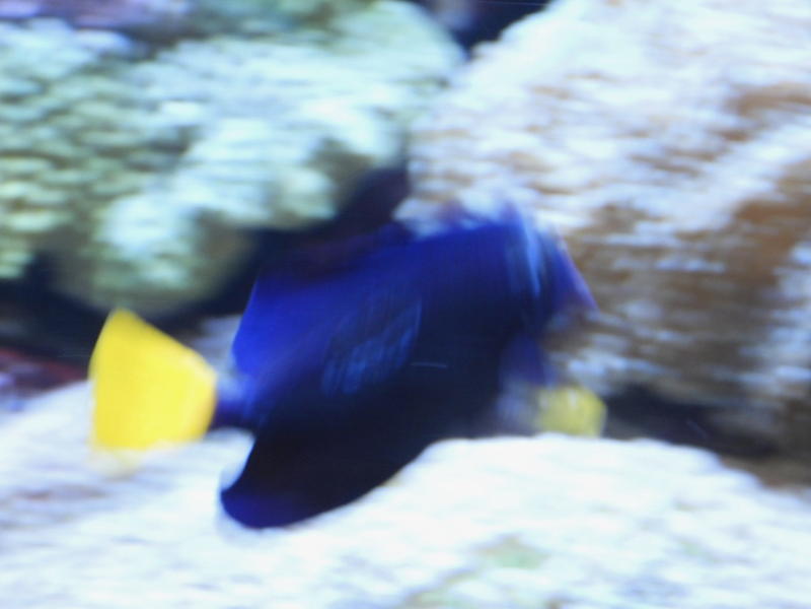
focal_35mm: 97
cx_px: 406
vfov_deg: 15.2
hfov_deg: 20.2
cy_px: 304
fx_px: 2273
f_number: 3.5
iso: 450
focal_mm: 17.5
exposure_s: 1/15
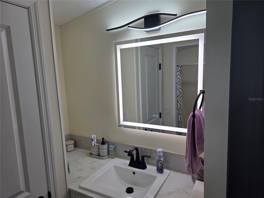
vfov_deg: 58.9
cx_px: 132
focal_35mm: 23
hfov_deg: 73.9
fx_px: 175
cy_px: 99
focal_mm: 6.3
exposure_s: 1/120
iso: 12
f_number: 1.7
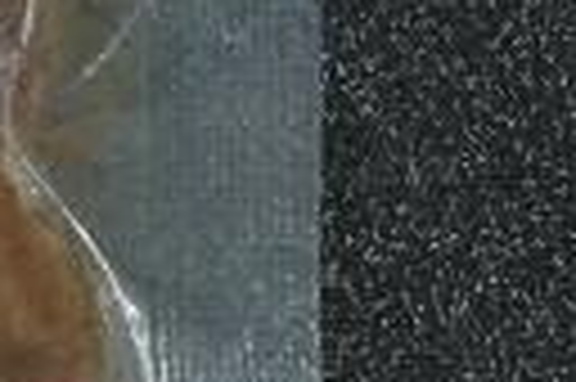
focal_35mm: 820
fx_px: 13103
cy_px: 580
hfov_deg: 2.5
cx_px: -1431
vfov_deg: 1.7
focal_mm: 70
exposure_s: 1/160
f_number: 8
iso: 2000
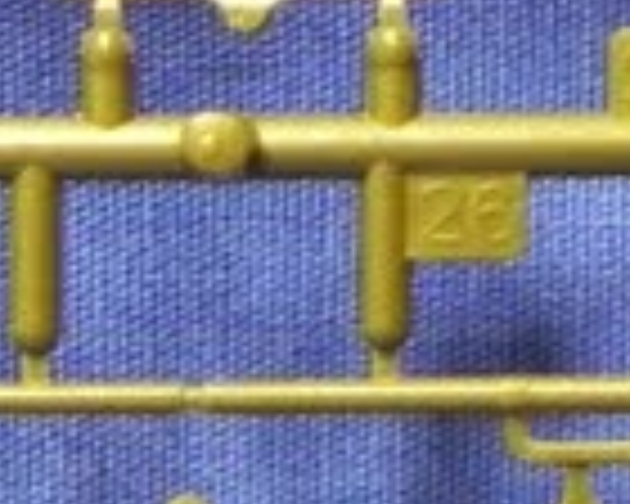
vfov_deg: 2.3
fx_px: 12604
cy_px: 963
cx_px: -261
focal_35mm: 676
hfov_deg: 2.9
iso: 400
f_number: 4
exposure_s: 1/7.7
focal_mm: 16.9
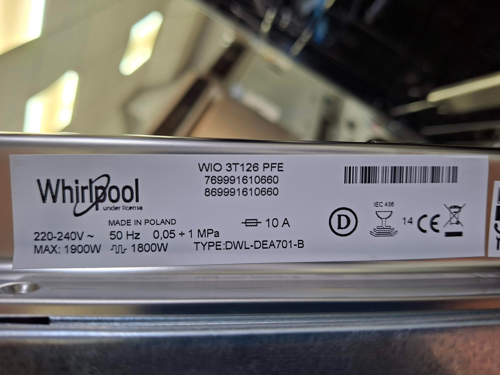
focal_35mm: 23
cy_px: 188
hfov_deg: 73.9
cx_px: 250
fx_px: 332
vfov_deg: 58.9
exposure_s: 1/50
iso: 160
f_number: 1.8
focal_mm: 5.54
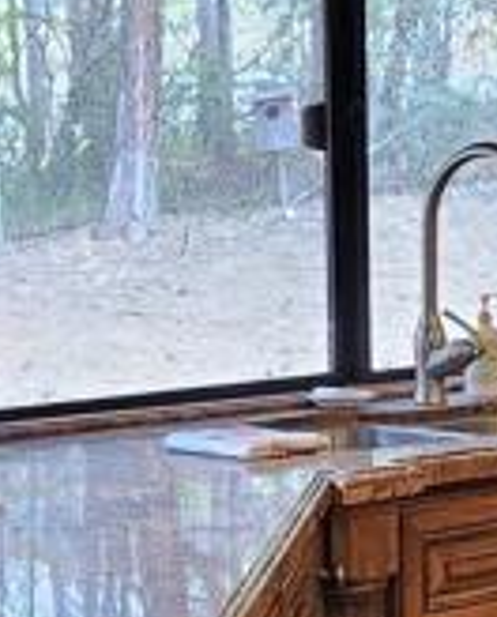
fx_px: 1447
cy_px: 436
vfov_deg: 23.9
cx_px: -64
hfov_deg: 18.7
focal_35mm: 79
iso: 100
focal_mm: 2.2
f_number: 2.2
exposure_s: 1/60
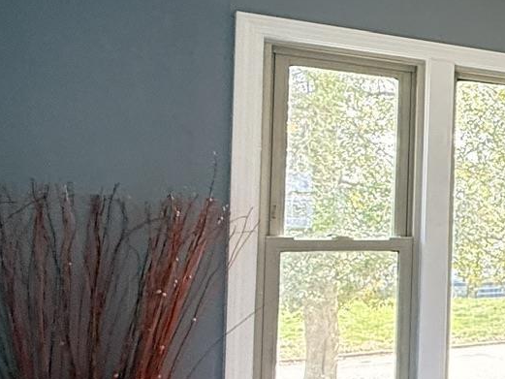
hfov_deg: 23.0
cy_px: 213
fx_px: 803
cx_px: 866
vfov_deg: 26.5
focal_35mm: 55
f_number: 2.2
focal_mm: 2.22
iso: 320
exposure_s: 1/99
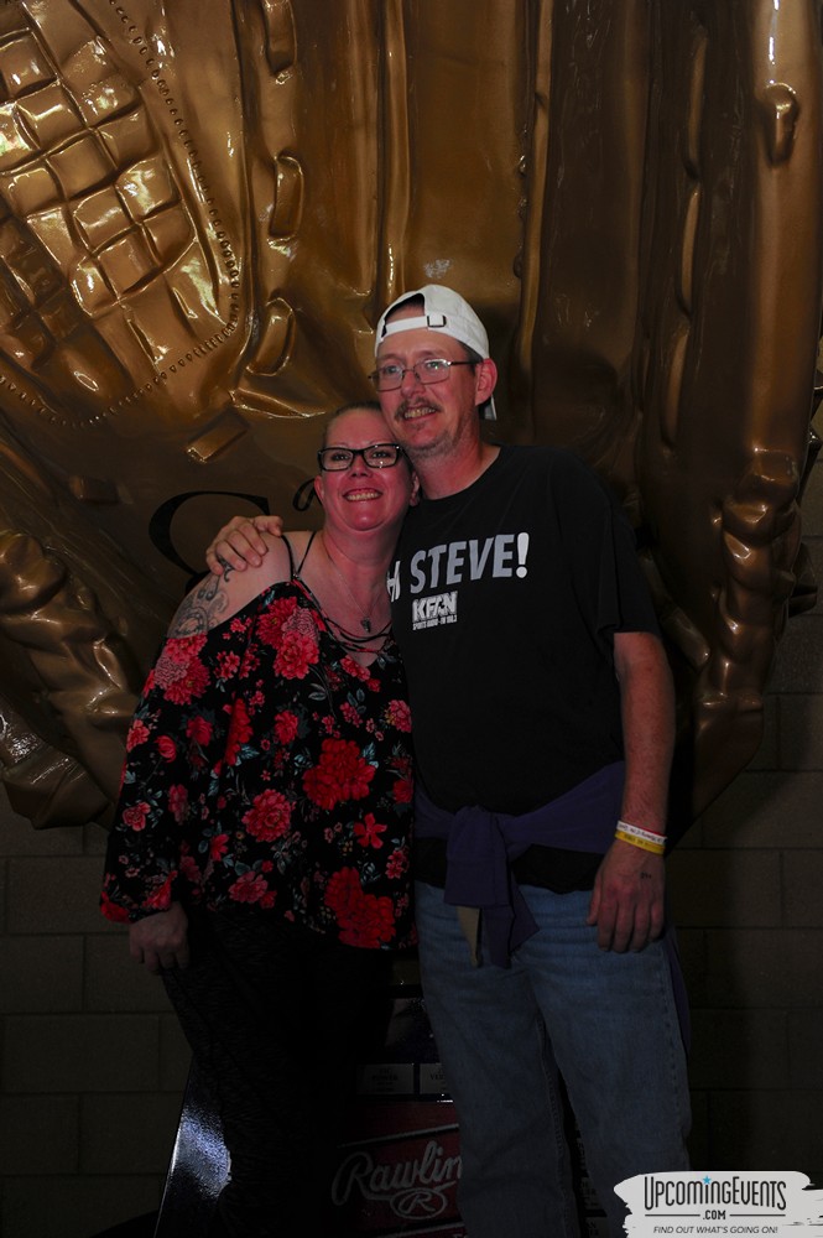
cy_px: 619
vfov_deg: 41.1
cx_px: 412
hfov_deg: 28.0
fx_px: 1649
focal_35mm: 48
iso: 1000
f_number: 3.5
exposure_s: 1/160
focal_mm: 48
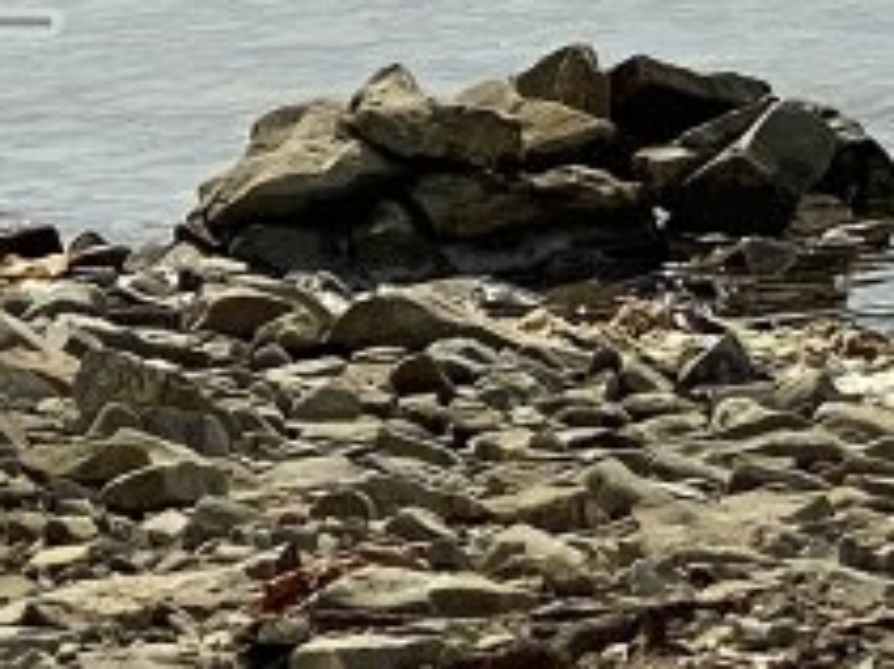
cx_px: -652
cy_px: -186
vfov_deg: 3.8
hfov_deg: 5.0
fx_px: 10170
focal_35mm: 394
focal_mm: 6
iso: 20
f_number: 2
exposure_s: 1/1845
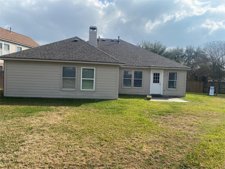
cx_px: 112
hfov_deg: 67.3
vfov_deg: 53.1
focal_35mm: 26
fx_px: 169
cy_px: 84
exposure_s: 1/3497
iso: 32
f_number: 1.8
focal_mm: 4.25
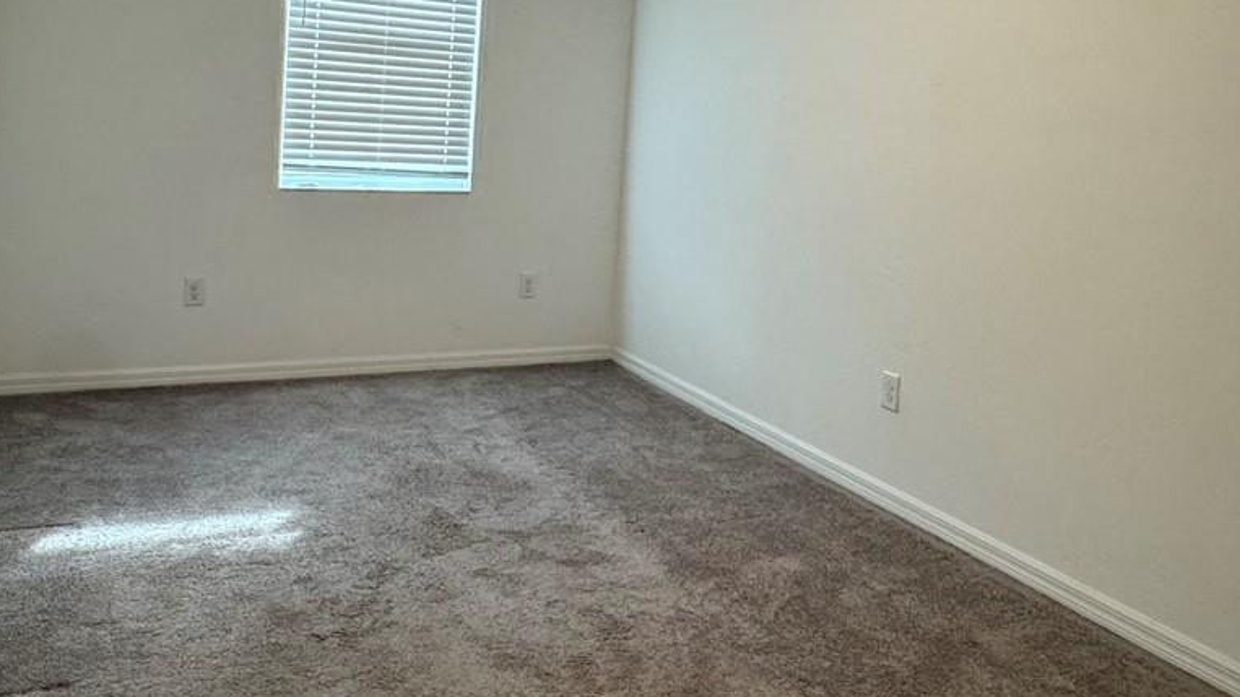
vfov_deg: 35.7
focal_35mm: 32
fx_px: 1052
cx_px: 618
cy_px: 159
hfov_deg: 61.0
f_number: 2.2
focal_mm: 2.22
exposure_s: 1/120
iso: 200
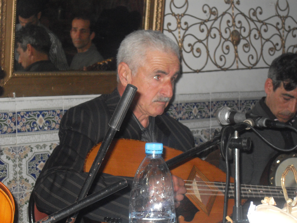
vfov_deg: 17.6
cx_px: 148
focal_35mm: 84
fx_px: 721
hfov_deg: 23.3
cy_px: 112
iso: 320
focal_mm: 13.5
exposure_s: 1/90
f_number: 4.4
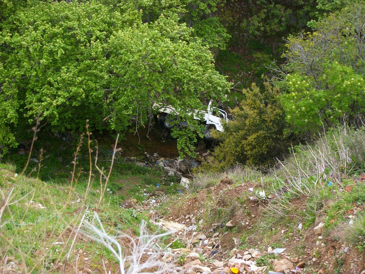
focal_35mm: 102
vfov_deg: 14.5
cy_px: 137
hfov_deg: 19.3
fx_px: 1076
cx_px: 182
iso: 197
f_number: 5.3
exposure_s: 1/125
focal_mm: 17.1
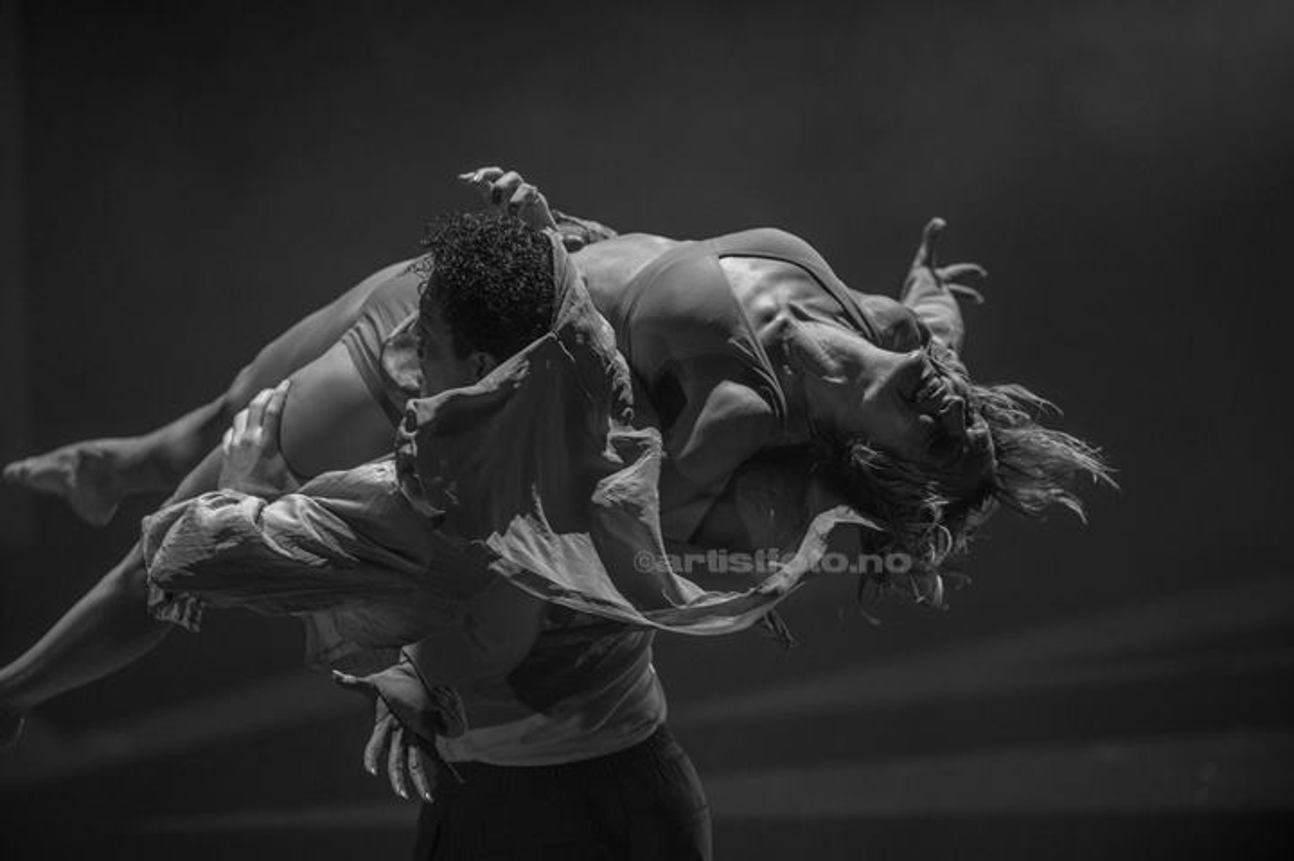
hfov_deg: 6.9
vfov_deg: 4.6
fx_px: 10776
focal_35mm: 300
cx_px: 647
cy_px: 430
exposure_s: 1/1000
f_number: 2.8
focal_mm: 300
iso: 3200
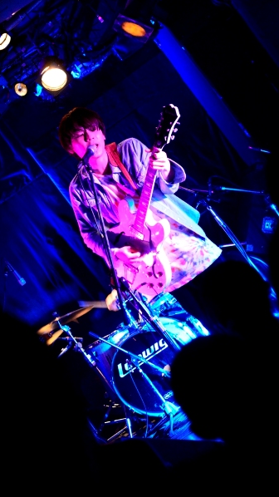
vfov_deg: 25.9
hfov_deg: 14.7
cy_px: 248
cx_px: 125
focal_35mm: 82
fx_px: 1079
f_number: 4.5
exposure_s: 1/40
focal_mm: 78
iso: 6400
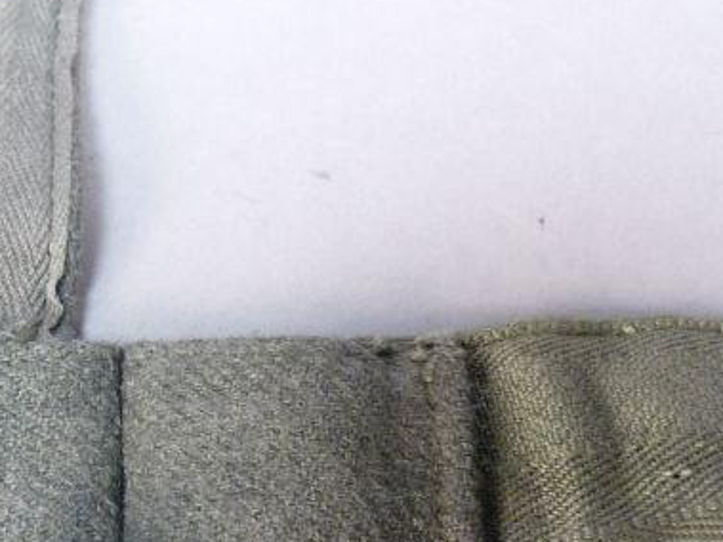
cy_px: 391
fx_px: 1190
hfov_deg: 33.0
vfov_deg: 25.4
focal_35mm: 57
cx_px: 170
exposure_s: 1/50
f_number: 2.8
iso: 800
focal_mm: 4.8
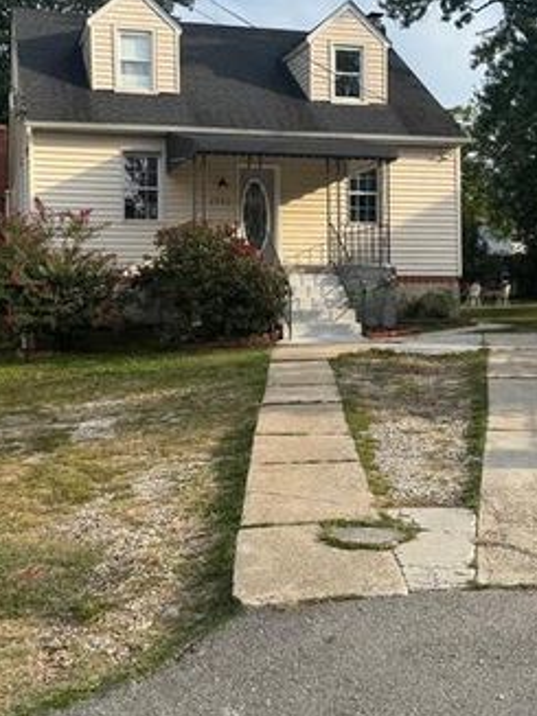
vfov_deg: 38.8
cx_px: 287
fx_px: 1014
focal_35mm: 49
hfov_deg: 29.6
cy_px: 292
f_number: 1.78
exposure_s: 1/2833
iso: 80
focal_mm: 6.76
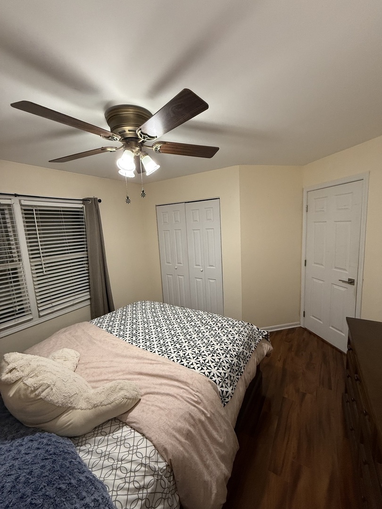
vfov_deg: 102.1
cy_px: 254
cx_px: 191
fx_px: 206
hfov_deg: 85.7
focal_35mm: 14
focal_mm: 2.22
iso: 400
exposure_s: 1/120
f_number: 2.2
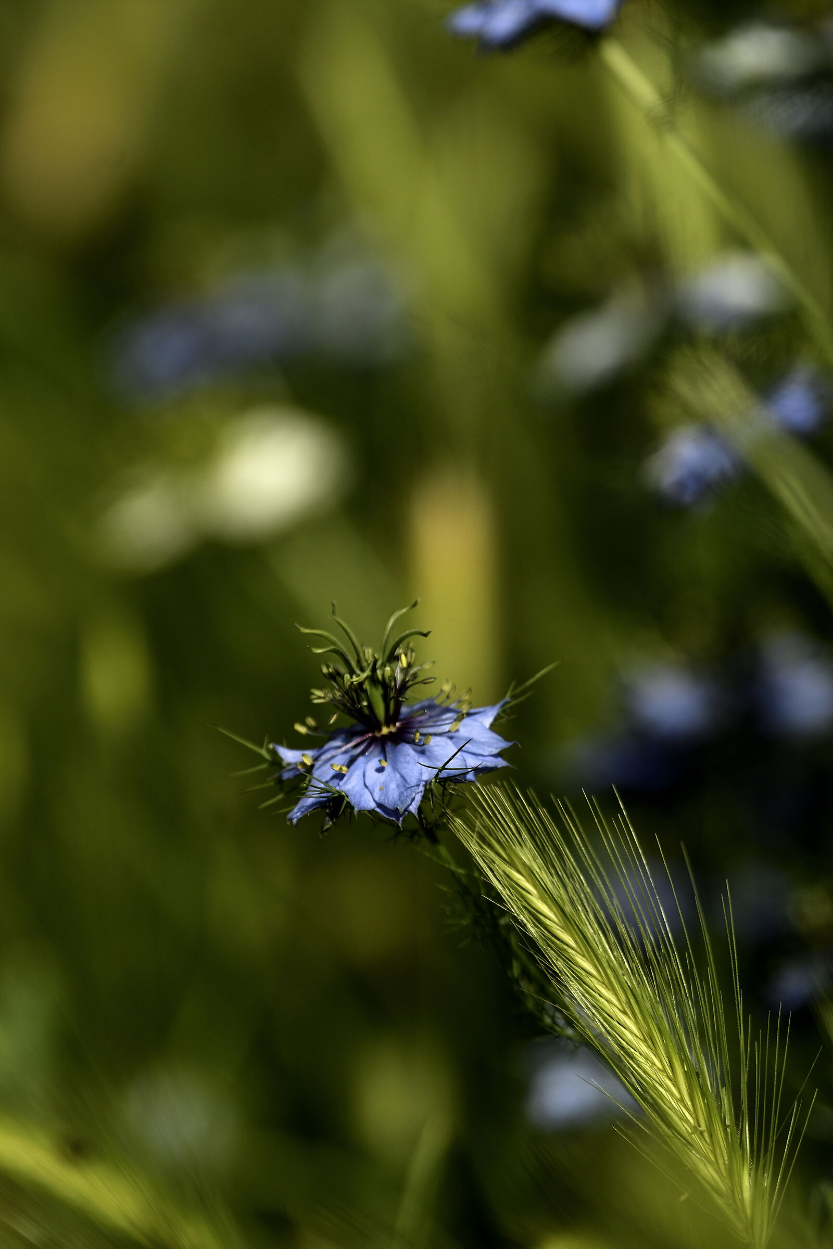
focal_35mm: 750
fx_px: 26029
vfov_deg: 2.7
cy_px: 624
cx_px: 416
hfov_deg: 1.8
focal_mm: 500
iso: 125
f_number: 4.8
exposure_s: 1/1500
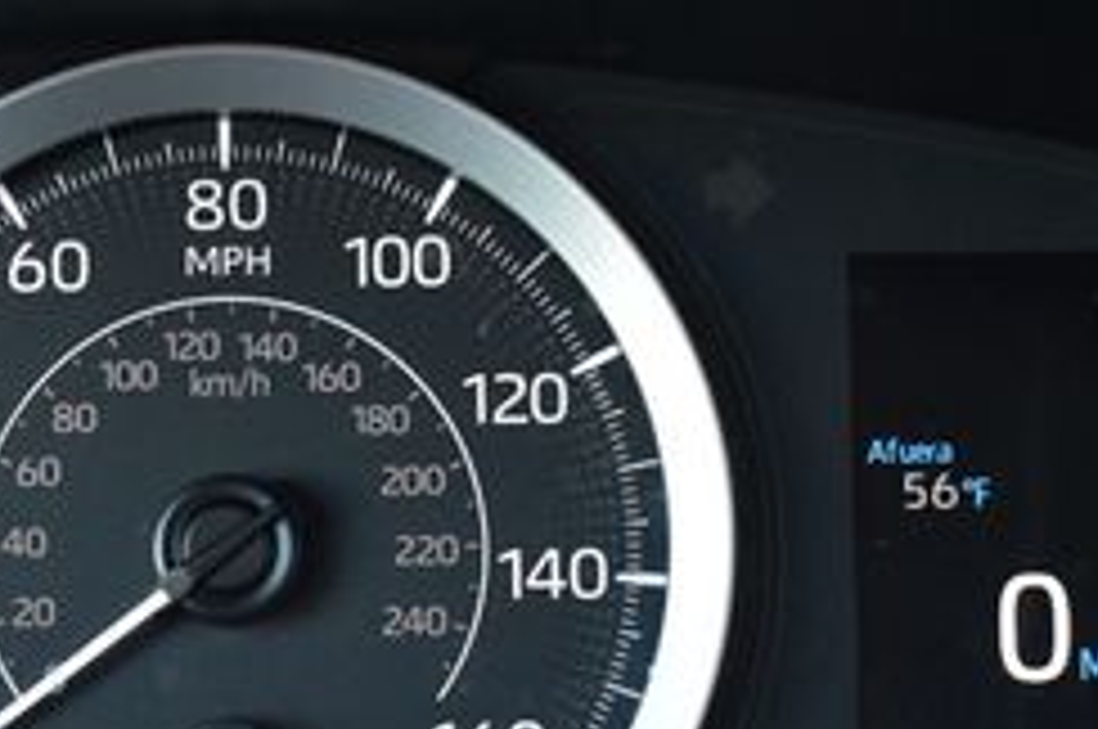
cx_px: 252
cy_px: 634
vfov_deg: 11.5
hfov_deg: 17.3
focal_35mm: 118
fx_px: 3594
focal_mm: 30
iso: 1600
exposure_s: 1/15
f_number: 5
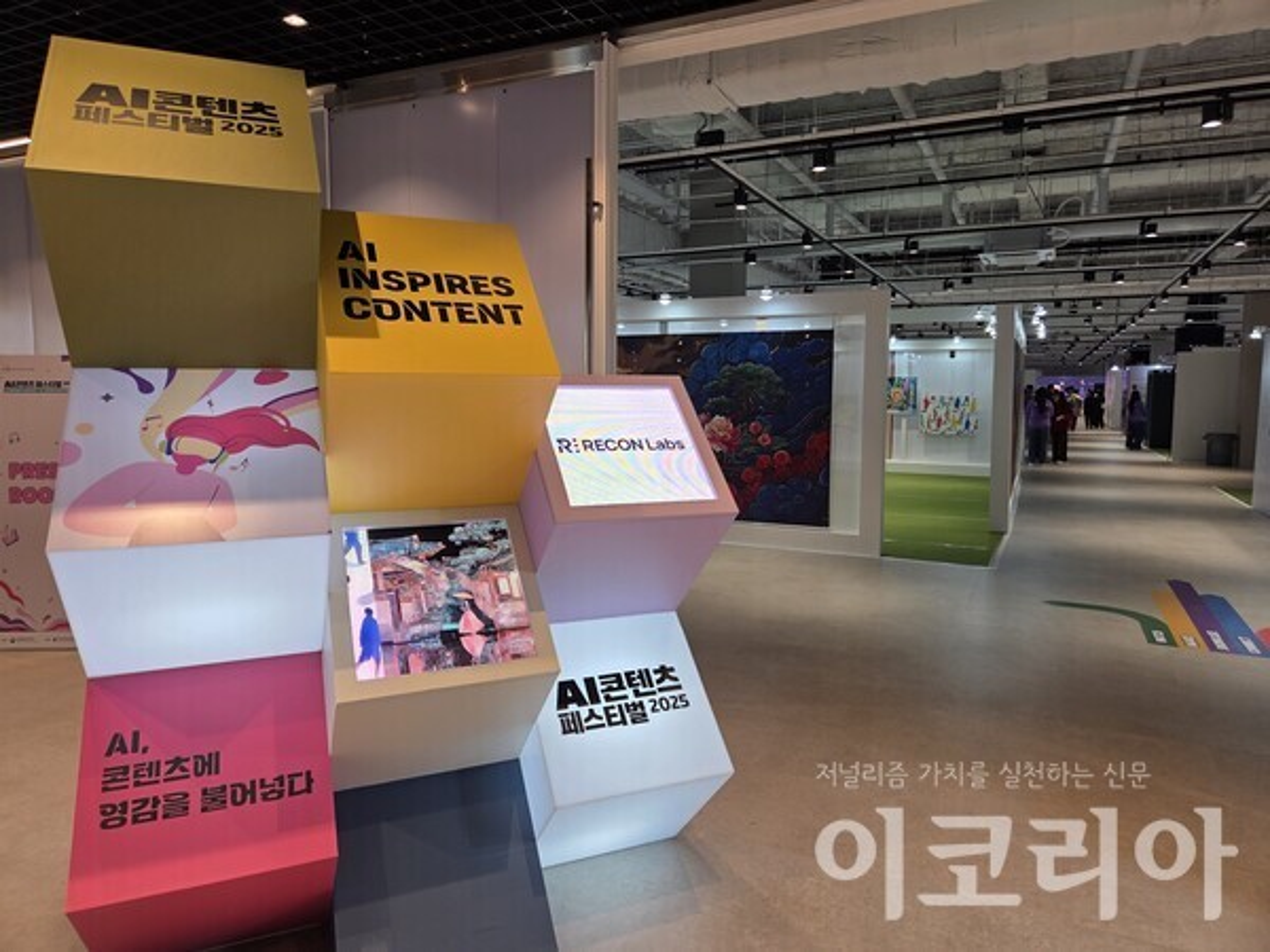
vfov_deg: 58.9
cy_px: 476
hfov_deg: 73.9
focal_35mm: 23
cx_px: 635
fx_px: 844
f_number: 1.8
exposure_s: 1/120
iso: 50
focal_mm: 5.4
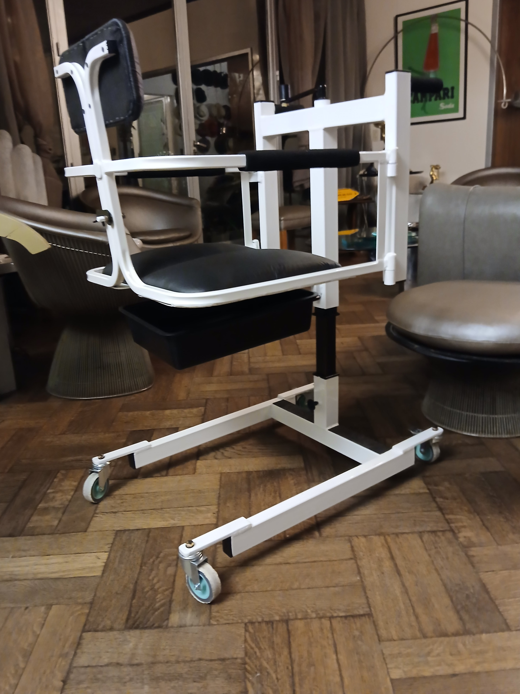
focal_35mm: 27
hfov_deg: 51.3
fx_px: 541
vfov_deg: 65.3
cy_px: 334
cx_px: 251
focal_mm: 3.98
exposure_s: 1/25
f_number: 1.8
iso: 400
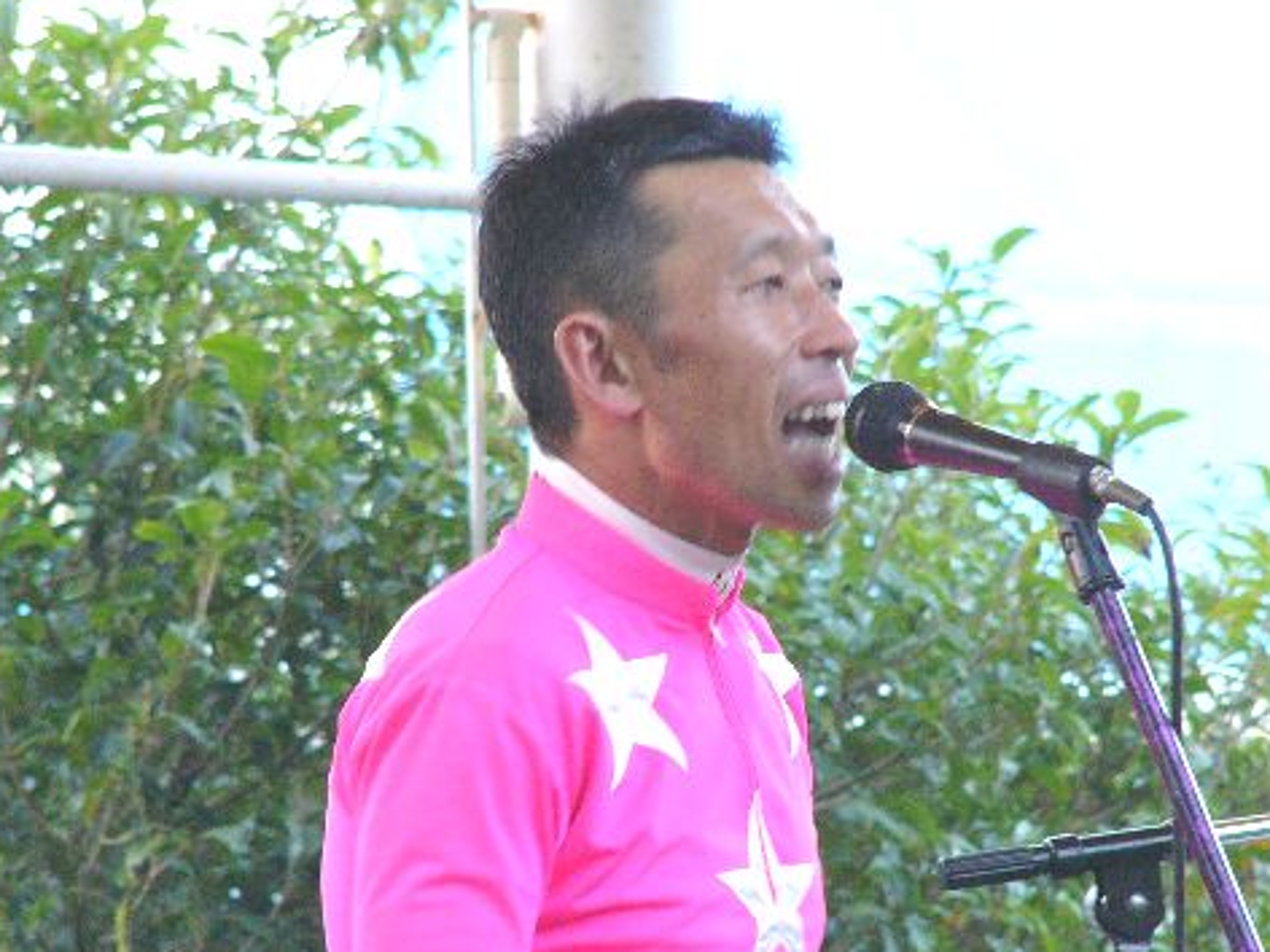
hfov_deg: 4.5
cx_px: 745
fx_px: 16033
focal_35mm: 437
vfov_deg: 3.4
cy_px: 573
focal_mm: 53.5
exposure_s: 1/20
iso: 200
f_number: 2.8
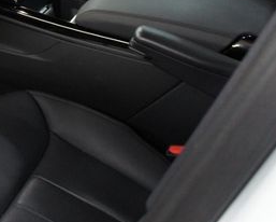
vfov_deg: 23.4
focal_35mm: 63
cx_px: -60
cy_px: 11
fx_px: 515
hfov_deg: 26.5
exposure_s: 1/30
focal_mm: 18
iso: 1250
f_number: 3.5
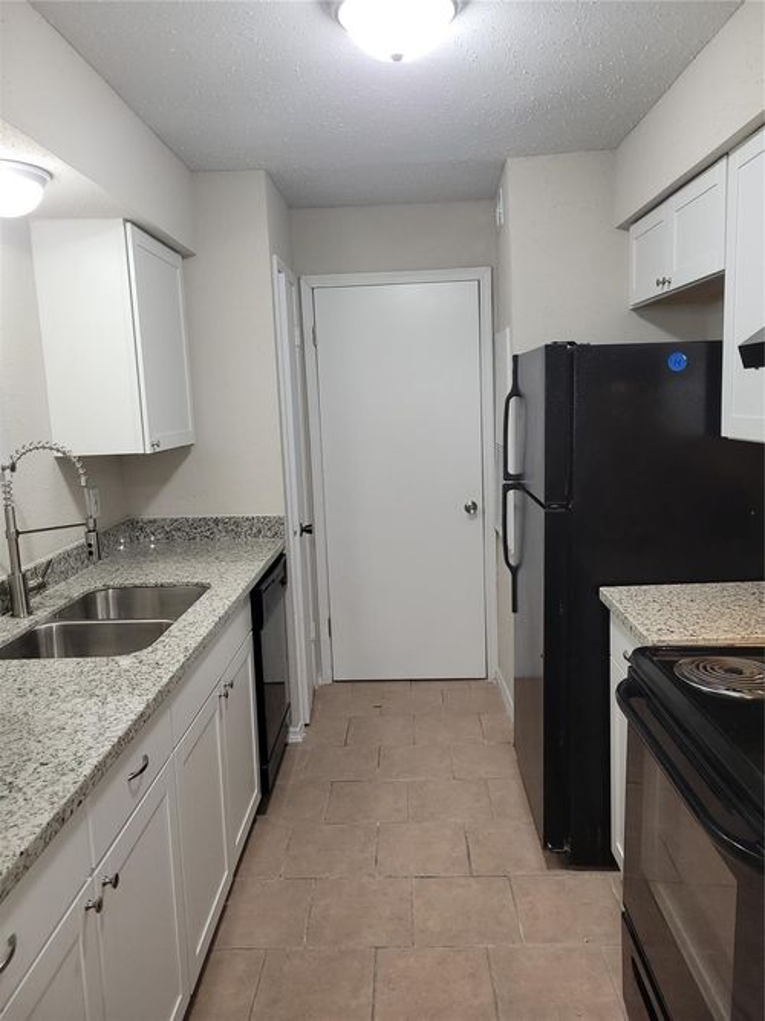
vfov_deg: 67.3
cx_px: 382
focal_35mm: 26
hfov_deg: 53.0
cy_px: 510
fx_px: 766
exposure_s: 1/24
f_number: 1.8
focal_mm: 5.4
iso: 100
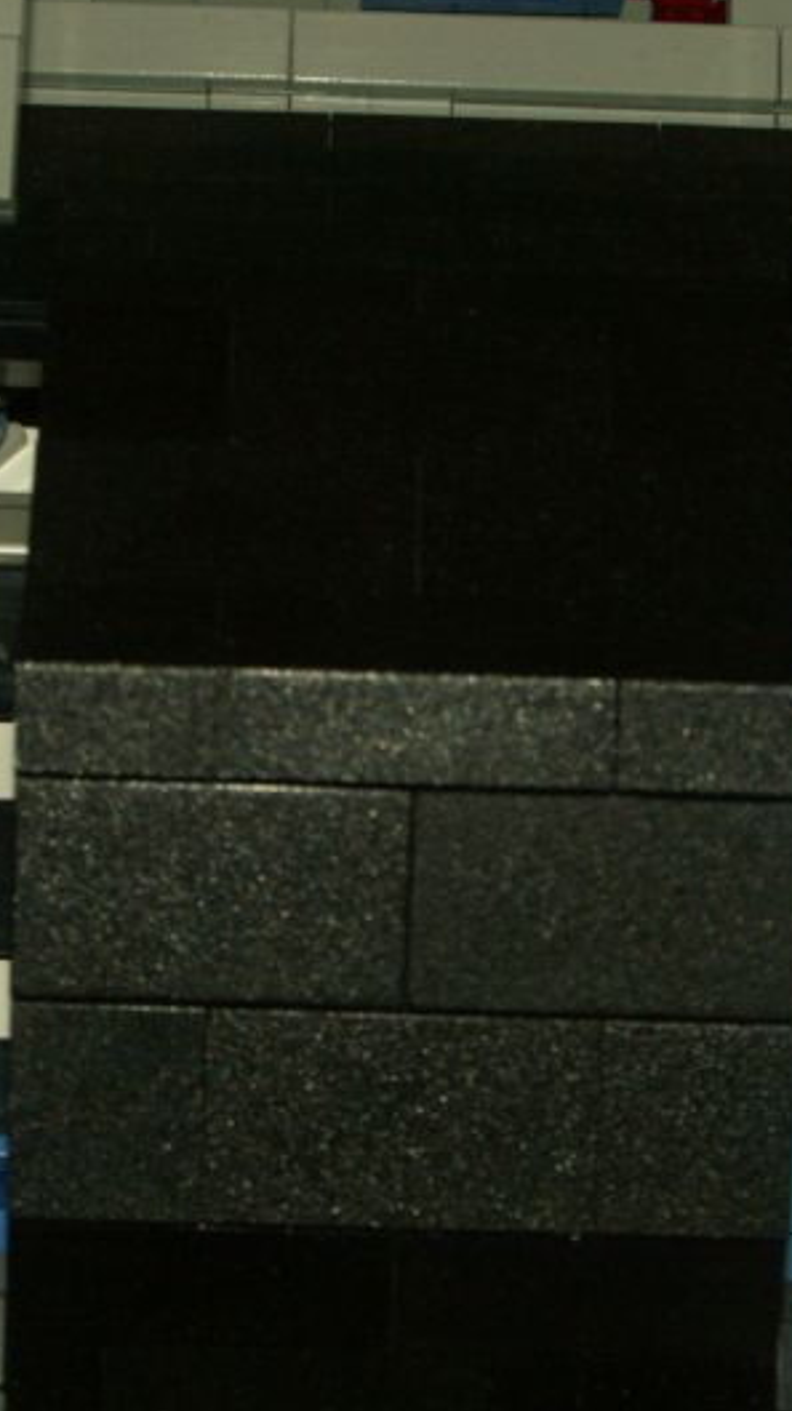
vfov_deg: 15.9
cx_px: 363
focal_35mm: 135
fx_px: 5047
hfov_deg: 9.0
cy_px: 792
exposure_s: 1/60
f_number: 5.6
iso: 200
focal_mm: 16.39
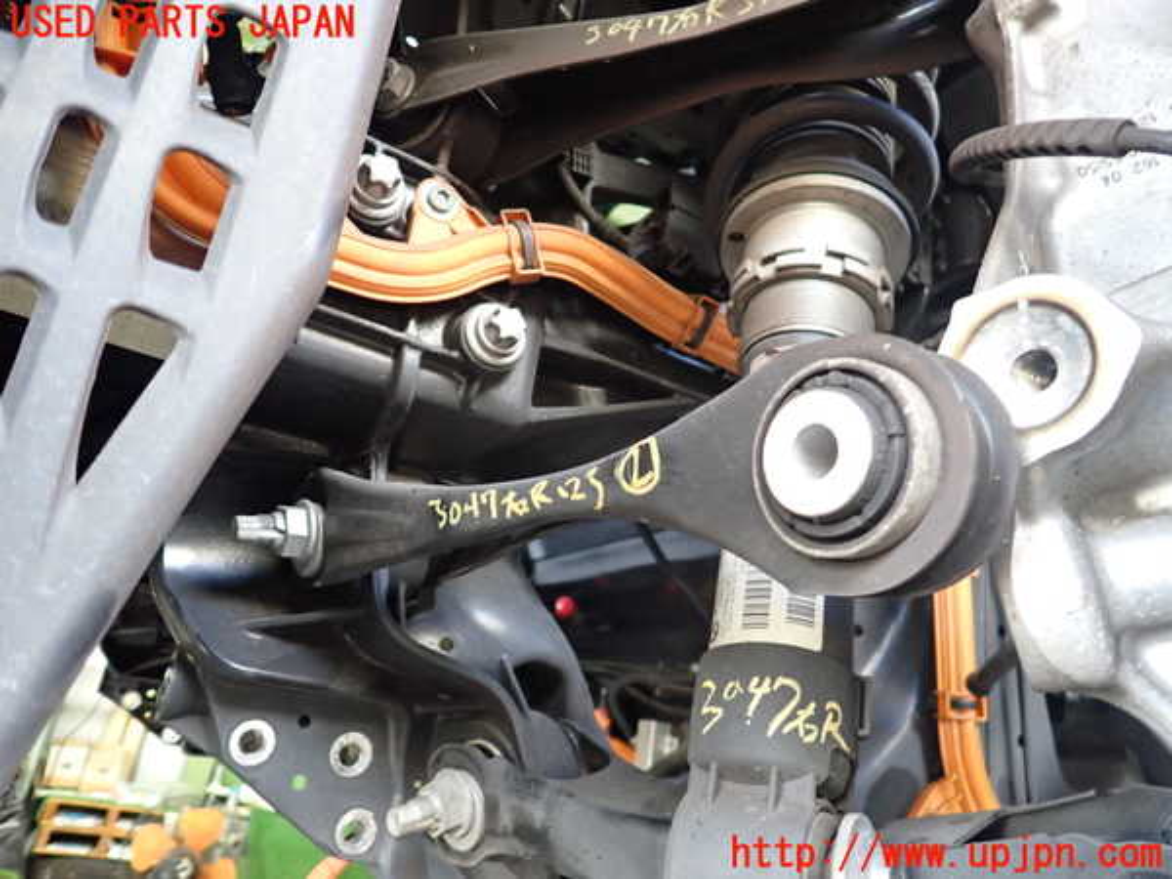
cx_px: 586
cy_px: 440
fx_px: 846
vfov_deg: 54.9
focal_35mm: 25
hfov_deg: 69.4
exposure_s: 1/30
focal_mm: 4.5
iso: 500
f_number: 2
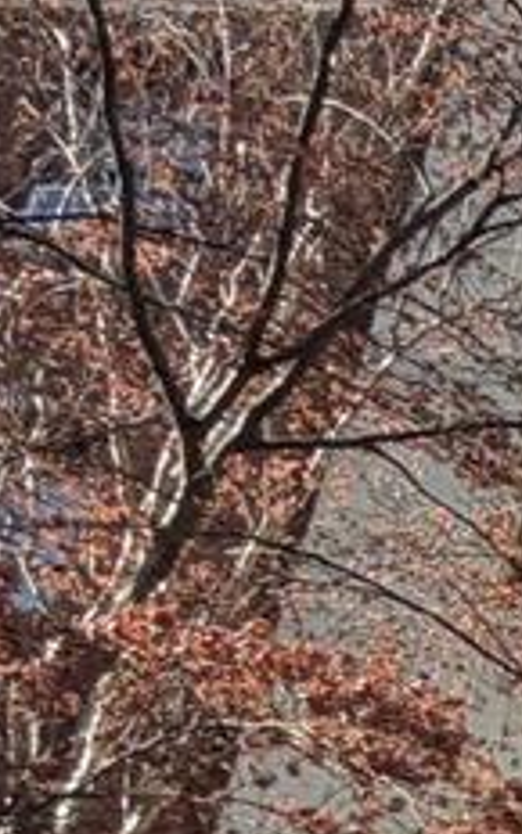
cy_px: 1355
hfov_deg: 8.5
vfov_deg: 19.0
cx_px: 1980
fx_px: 2094
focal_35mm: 92
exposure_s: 1/279
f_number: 2.2
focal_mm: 2.22
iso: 50
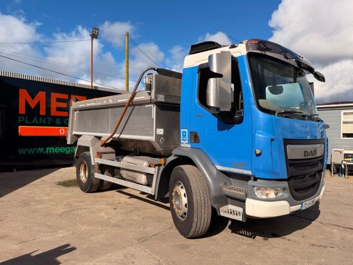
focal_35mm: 24
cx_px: 176
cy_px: 132
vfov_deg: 56.8
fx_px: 245
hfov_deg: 71.6
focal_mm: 6.76
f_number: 1.78
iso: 80
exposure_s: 1/6173
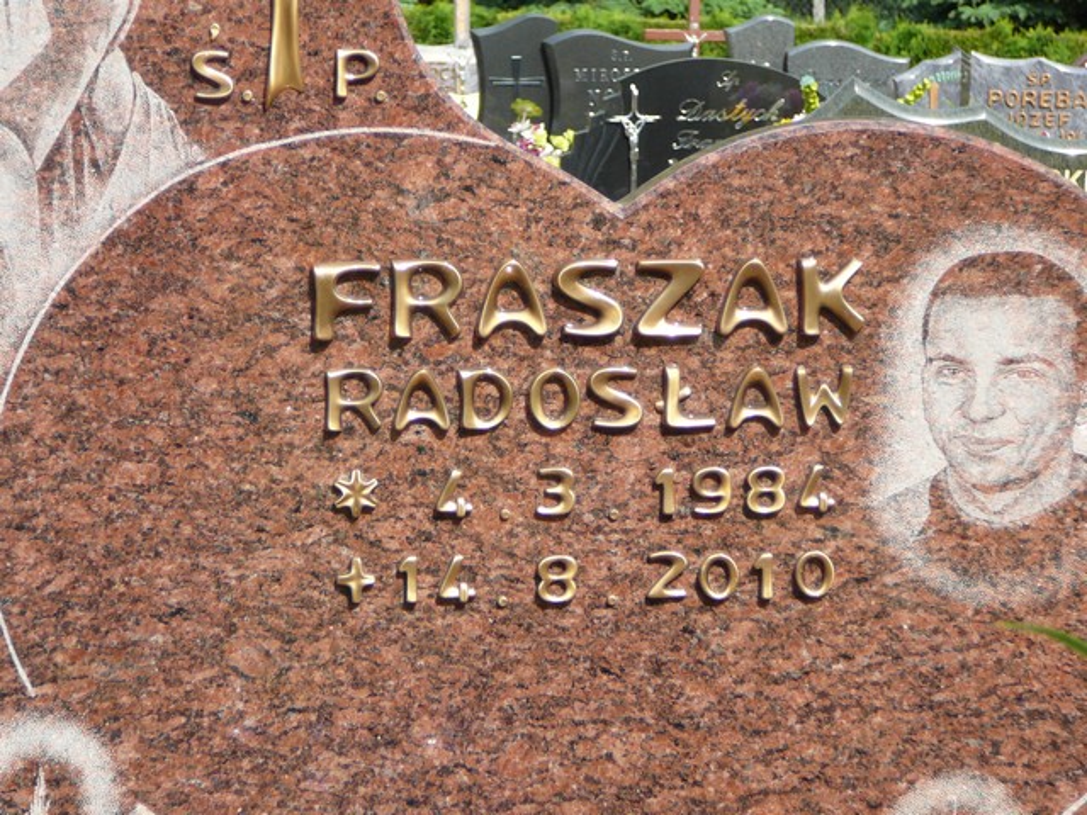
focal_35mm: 128
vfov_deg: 11.6
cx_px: 544
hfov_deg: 15.4
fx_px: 4019
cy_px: 408
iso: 80
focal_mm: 19
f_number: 3.9
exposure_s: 1/400
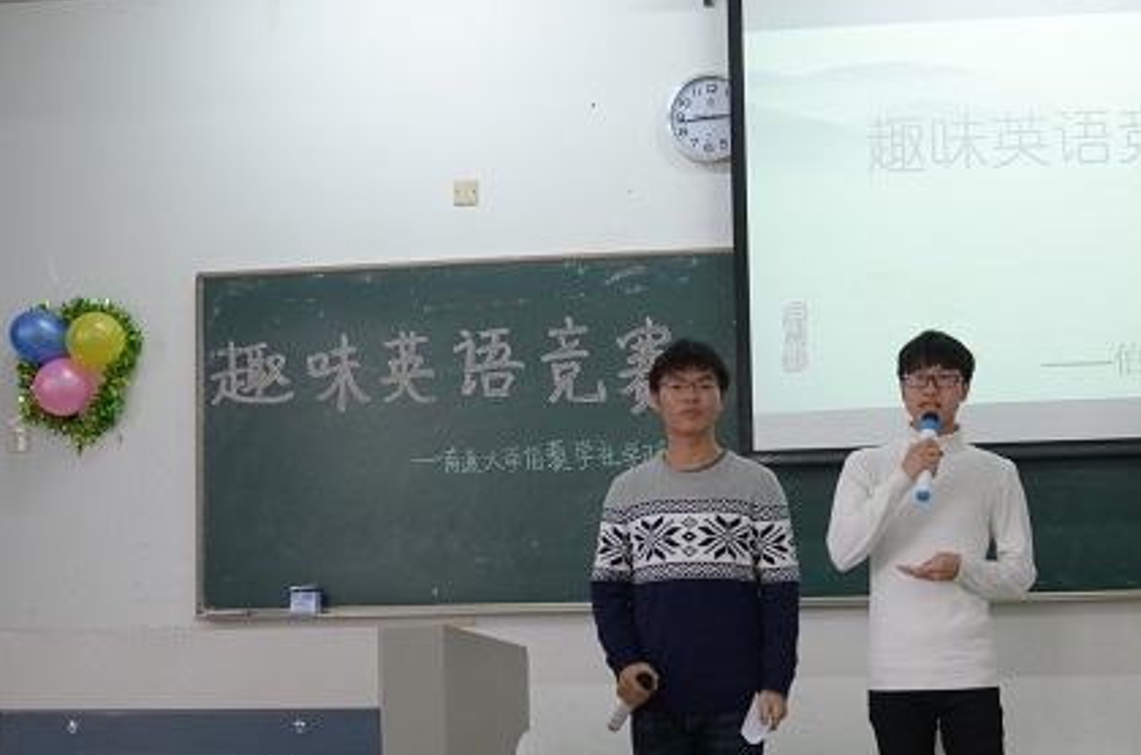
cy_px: 492
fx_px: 1542
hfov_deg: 39.6
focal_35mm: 49
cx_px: 837
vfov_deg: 27.4
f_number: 3.8
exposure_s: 1/60
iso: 800
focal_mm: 21
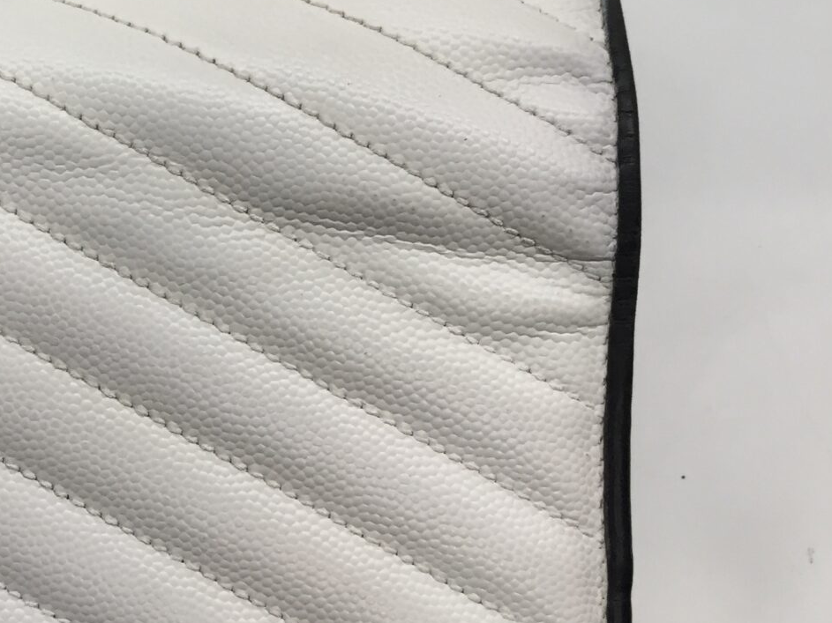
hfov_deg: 28.5
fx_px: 1514
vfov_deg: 23.3
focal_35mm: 63
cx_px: -33
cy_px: 325
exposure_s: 1/40
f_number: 2.2
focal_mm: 4.15
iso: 32
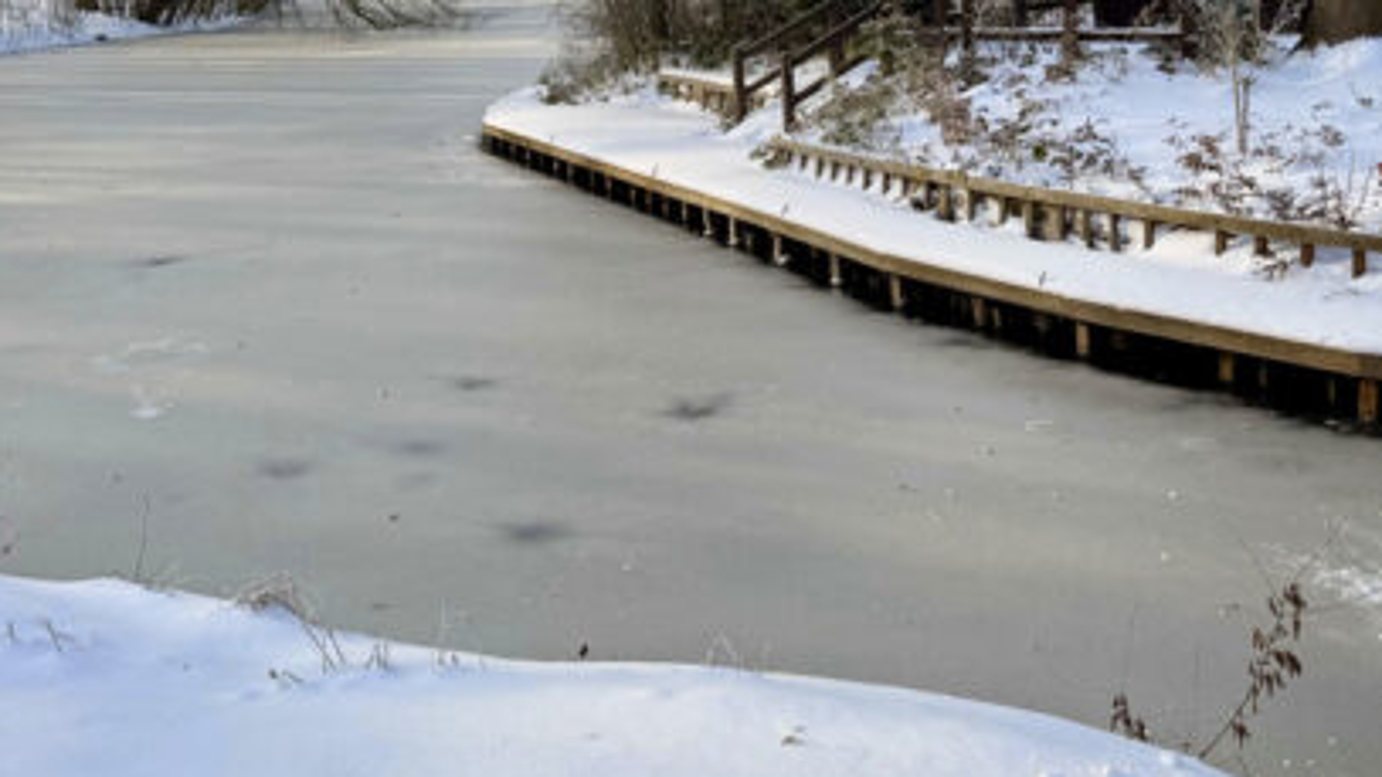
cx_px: 679
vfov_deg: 31.1
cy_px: 54
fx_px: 1319
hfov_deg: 55.3
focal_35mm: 36
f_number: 1.78
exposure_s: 1/2525
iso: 80
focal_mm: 6.76
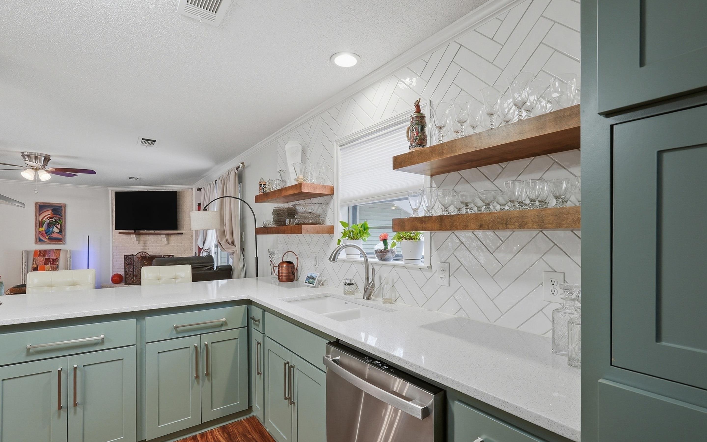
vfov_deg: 67.9
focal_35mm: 17
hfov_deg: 94.3
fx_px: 328
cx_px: 345
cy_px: 237
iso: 250
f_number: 9
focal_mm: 16
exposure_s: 1/20
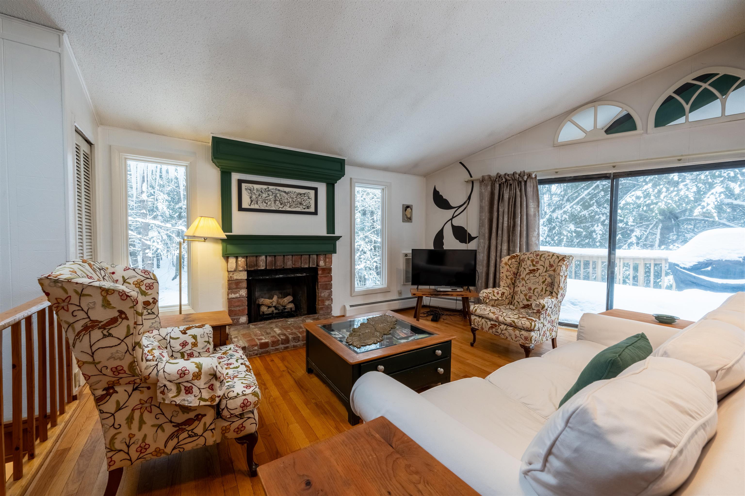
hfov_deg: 104.3
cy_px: 248
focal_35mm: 14
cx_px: 372
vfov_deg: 81.2
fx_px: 290
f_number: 11
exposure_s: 1/200
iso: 640
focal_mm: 14
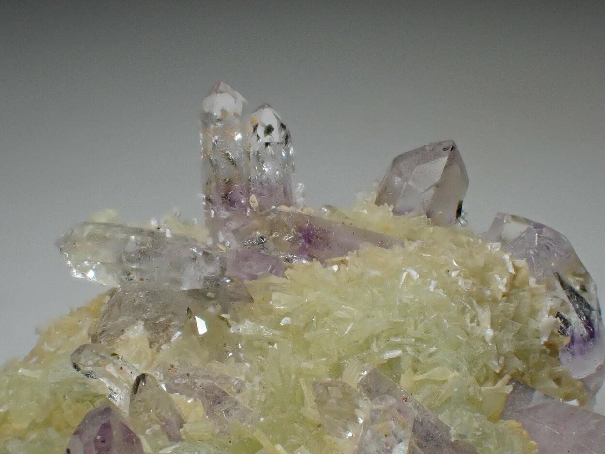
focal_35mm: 100
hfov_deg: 19.6
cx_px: 302
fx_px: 1748
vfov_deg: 14.8
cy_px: 227
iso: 400
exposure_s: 1/400
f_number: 6.3
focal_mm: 18
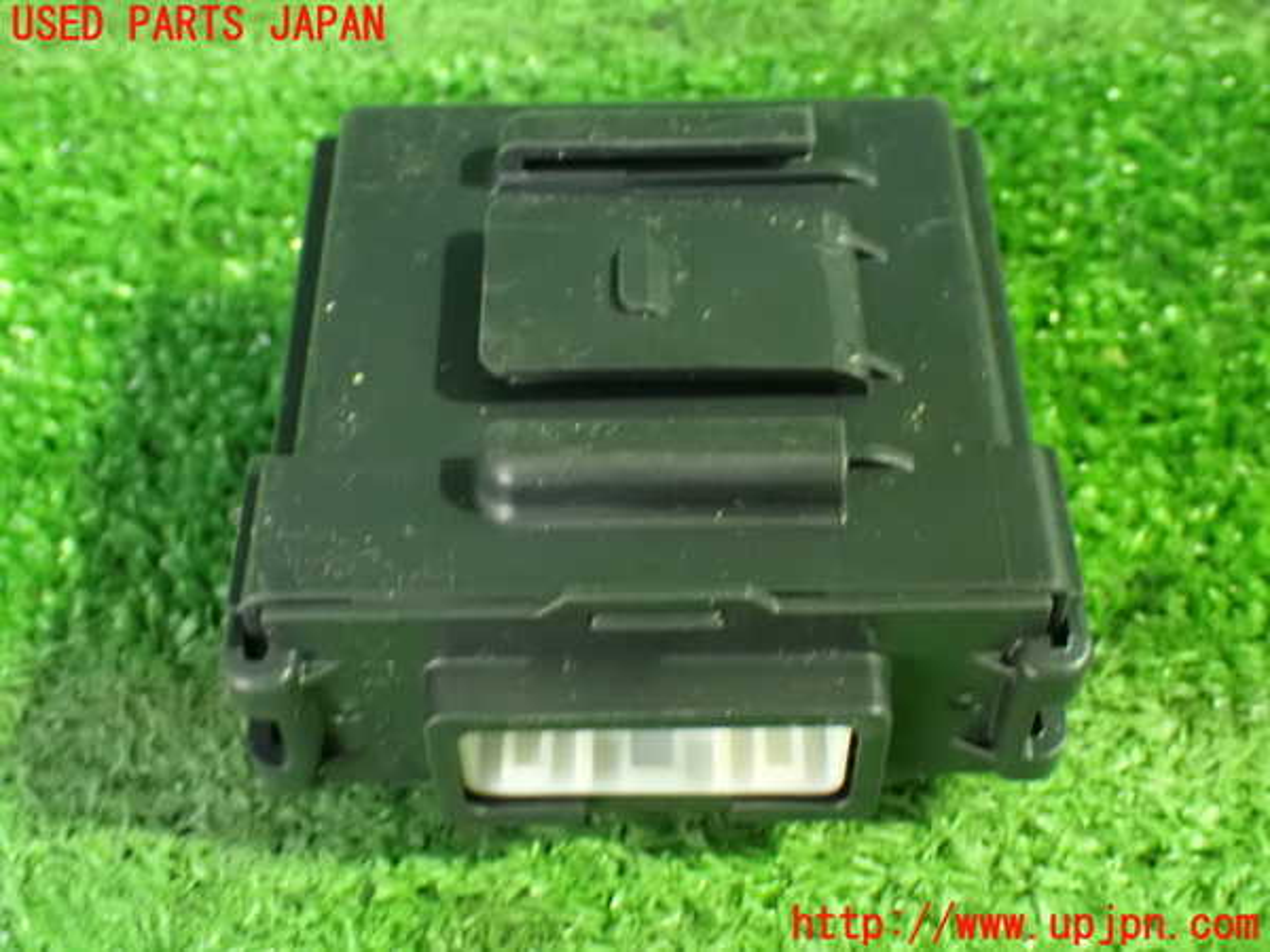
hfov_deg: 38.2
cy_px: 476
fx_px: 1834
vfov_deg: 29.1
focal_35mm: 50
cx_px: 635
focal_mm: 9.01
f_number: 3.2
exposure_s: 1/20
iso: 1600
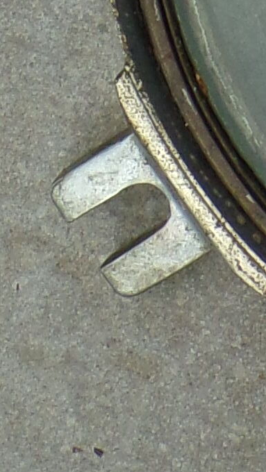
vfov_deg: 7.3
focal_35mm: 273
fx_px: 3420
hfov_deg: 4.4
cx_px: 633
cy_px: -773
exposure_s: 1/280
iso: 80
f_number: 4.7
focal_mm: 6.6
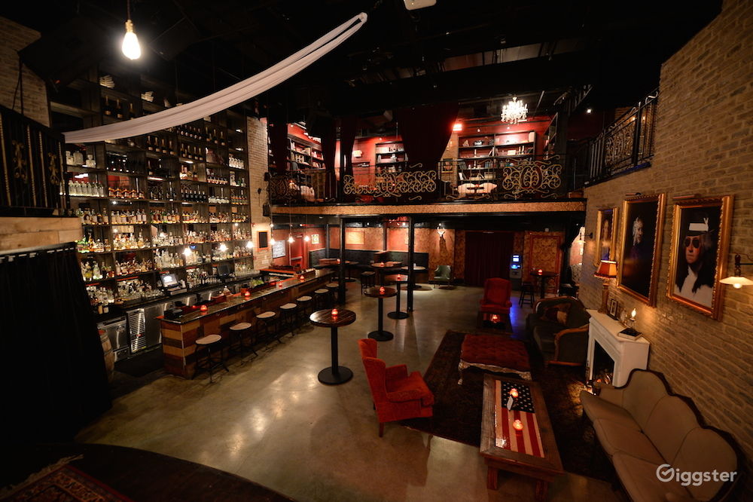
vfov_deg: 81.2
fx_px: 293
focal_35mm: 14
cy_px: 251
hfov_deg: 104.3
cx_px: 376
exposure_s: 1/15
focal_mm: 14
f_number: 2.8
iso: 1600
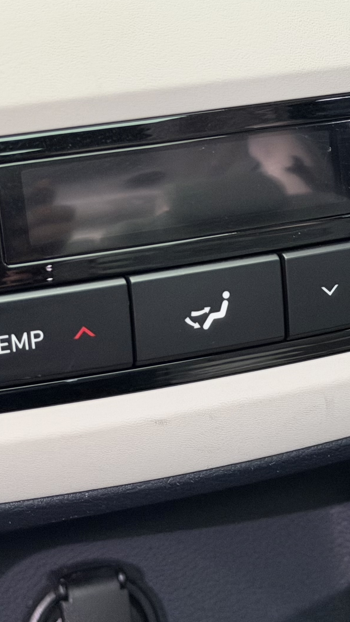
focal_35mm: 100
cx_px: 202
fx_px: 1650
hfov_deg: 12.1
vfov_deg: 21.3
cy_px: 231
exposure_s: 1/40
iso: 400
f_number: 1.78
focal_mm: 6.76
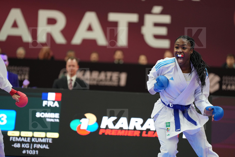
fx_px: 1305
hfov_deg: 10.3
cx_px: 118
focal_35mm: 200
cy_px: 78
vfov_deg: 6.9
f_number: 2.8
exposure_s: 1/1000
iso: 2000
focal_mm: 200
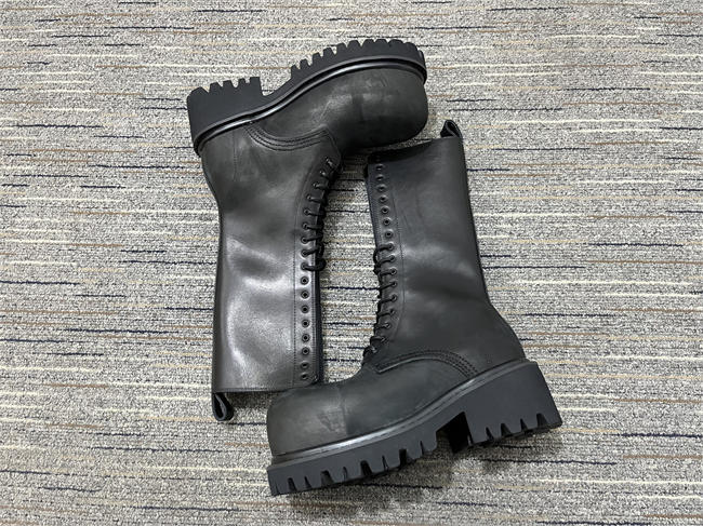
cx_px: 352
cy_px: 263
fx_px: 528
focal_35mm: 26
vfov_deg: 53.0
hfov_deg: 67.3
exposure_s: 1/50
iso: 320
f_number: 1.6
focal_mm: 5.1
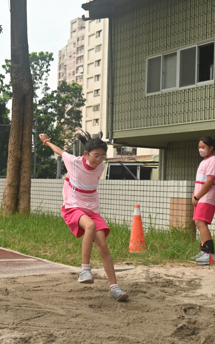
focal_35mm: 61
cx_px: 113
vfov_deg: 33.7
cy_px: 170
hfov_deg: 21.4
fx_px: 568
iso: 1100
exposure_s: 1/2500
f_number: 5.6
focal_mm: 39
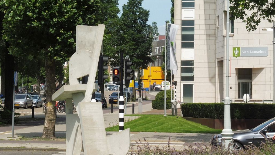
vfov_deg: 8.6
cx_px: 137
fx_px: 1028
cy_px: 95
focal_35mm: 141
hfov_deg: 15.2
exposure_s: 1/320
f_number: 7.1
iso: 100
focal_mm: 23.1
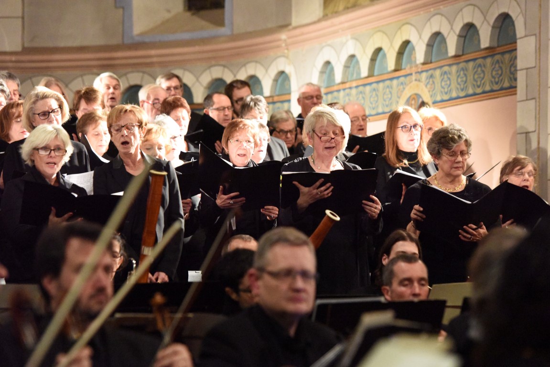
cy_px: 184
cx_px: 275
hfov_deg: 14.7
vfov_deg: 9.8
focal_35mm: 140
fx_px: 2139
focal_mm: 140
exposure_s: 1/125
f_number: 3.5
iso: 12800
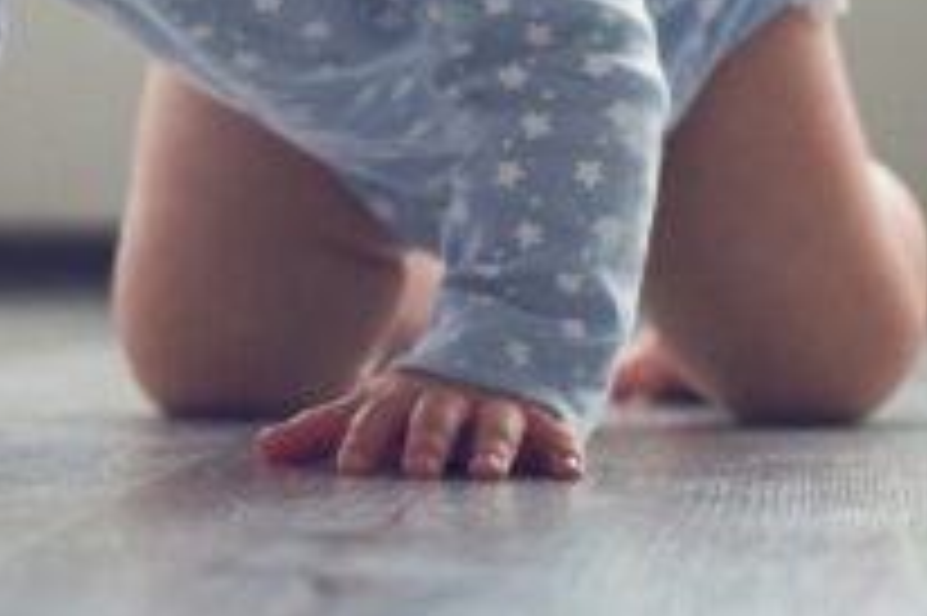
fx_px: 6381
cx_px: 212
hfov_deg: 8.3
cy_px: -101
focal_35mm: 248
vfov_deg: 5.5
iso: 500
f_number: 2.8
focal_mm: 50
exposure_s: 1/320
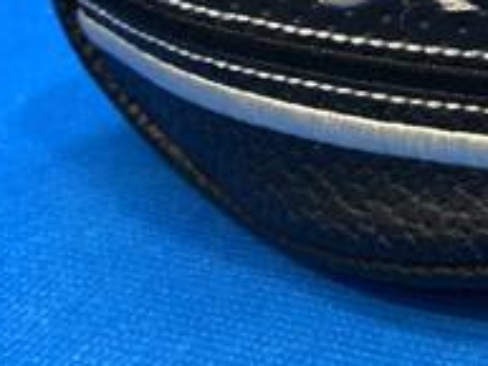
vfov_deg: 16.3
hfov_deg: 19.7
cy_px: -109
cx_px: 736
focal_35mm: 86
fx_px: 1213
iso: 200
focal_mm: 4.25
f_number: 1.8
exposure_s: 1/60
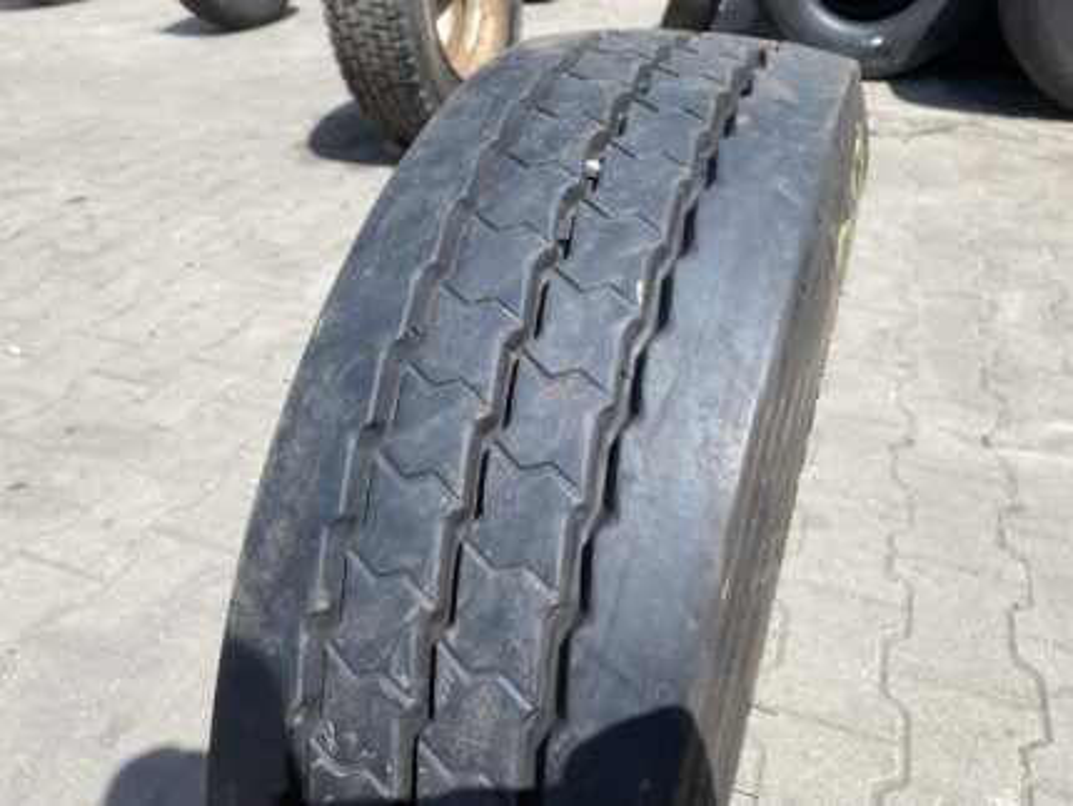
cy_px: 403
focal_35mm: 26
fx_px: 806
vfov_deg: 53.1
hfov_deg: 67.3
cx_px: 536
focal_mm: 4.25
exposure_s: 1/2268
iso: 32
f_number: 1.8
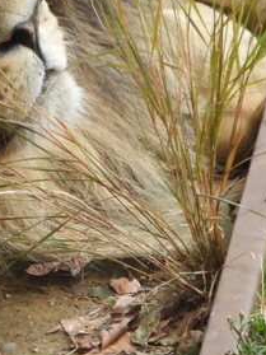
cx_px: 6
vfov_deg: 1.3
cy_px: -19
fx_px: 15667
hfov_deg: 1.0
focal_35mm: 1528
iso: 400
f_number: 5
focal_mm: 95.8
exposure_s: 1/160
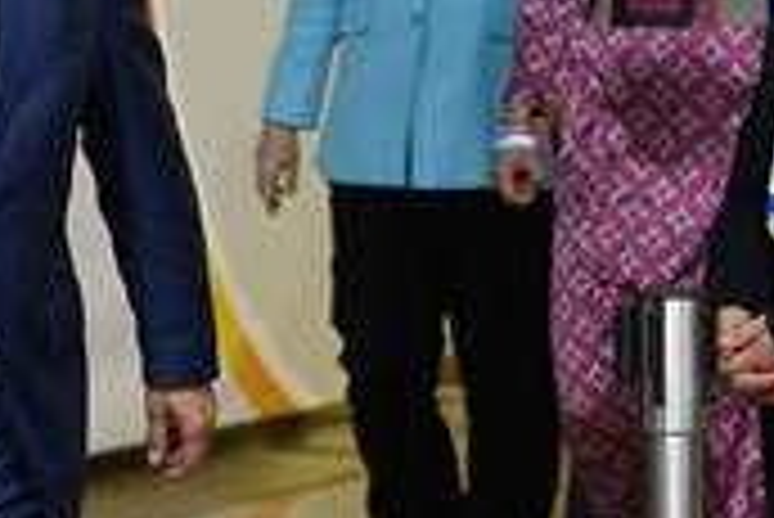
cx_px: -20
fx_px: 5638
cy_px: 23
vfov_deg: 5.2
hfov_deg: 7.8
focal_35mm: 262
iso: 5000
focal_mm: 100
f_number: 5.3
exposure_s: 1/320
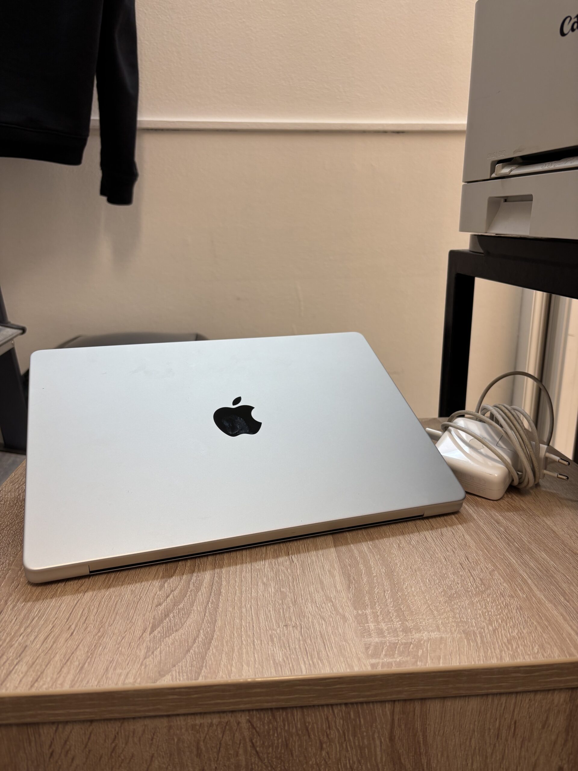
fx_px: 579
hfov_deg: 53.1
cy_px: 386
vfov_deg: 67.3
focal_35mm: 26
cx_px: 289
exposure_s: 1/100
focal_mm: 5.96
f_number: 1.6
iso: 64
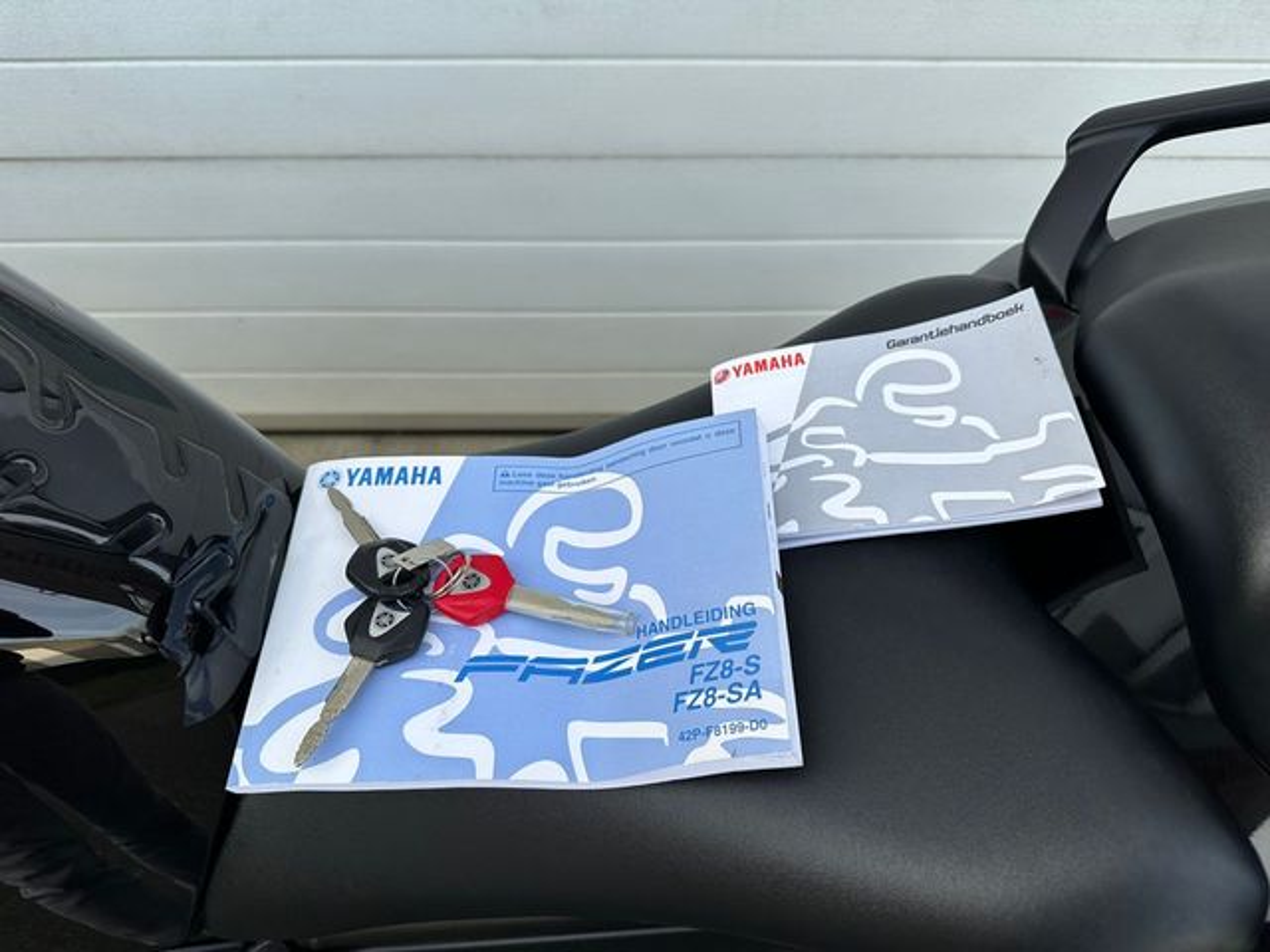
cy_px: 476
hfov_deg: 71.6
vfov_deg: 56.8
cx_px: 635
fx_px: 881
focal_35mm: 24
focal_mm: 6.86
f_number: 1.78
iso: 80
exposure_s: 1/663
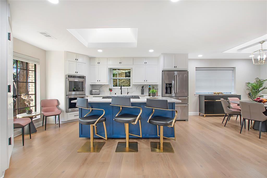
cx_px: 134
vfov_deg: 77.3
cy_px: 89
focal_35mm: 15
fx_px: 111
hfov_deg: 100.4
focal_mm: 10
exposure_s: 1/30
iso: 100
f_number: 7.1
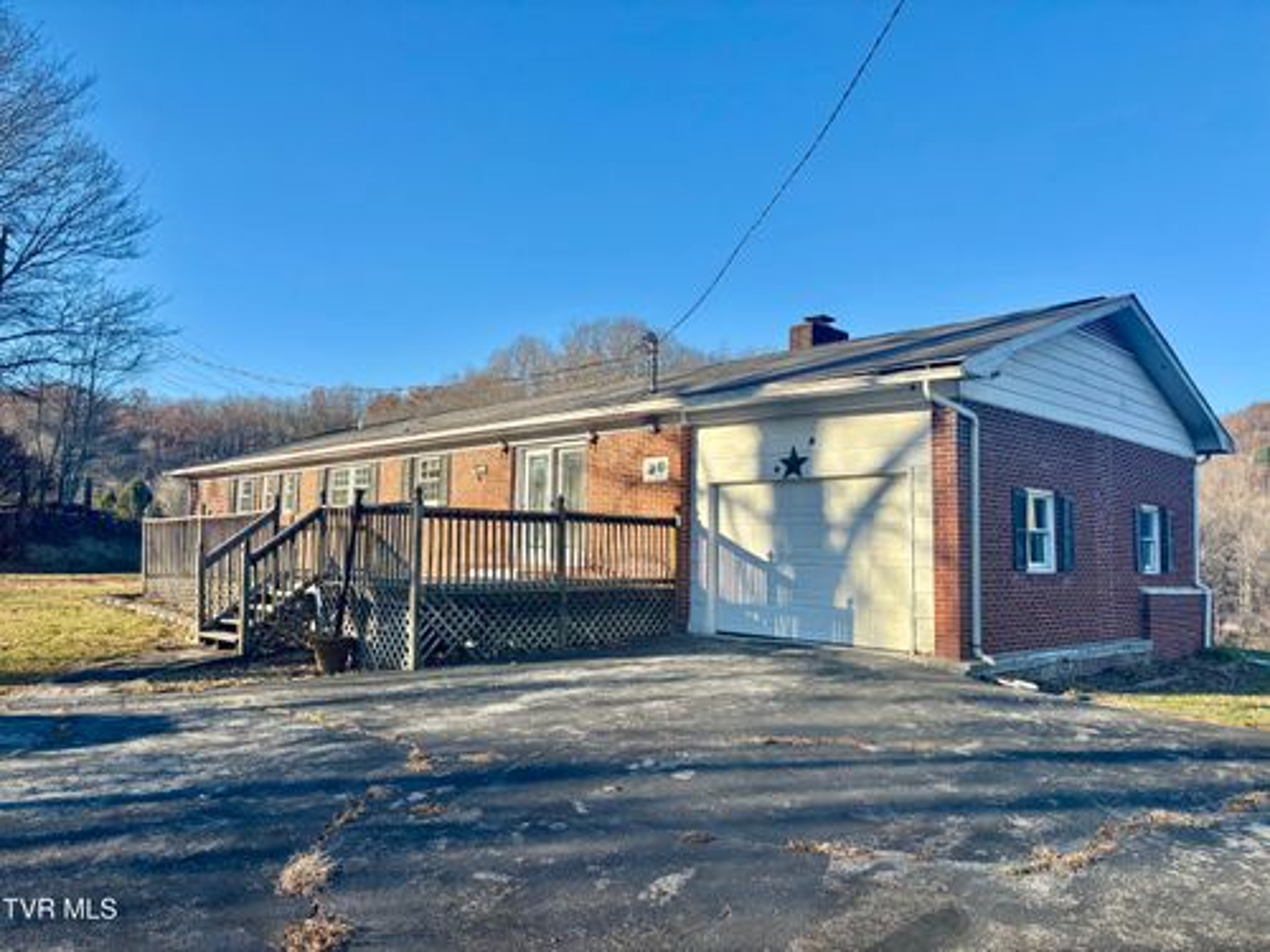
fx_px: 954
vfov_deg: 53.1
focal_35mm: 26
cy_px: 476
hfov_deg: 67.3
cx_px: 635
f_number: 1.6
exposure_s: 1/1381
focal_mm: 5.96
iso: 50
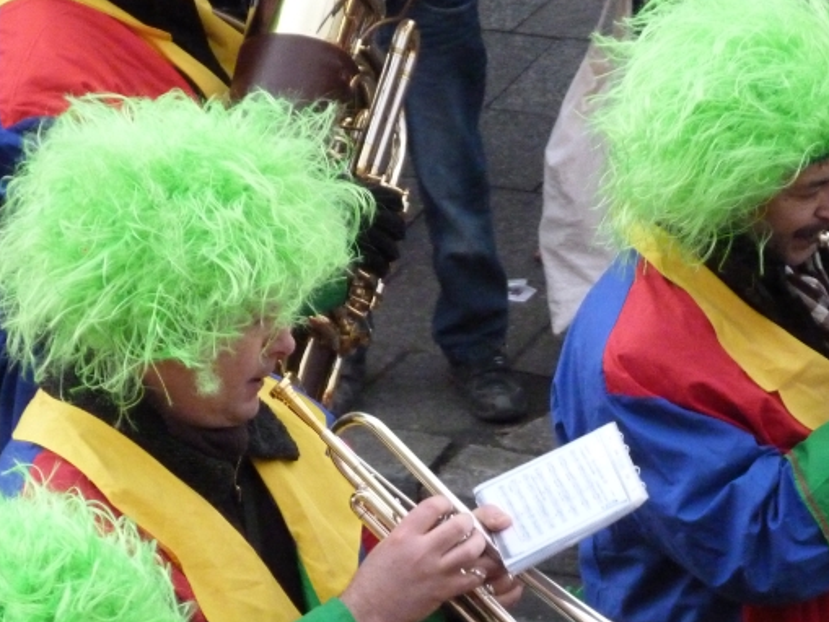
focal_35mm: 396
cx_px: 648
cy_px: 506
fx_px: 9486
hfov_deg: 5.0
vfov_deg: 3.8
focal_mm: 40.4
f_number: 3.9
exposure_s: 1/125
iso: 800
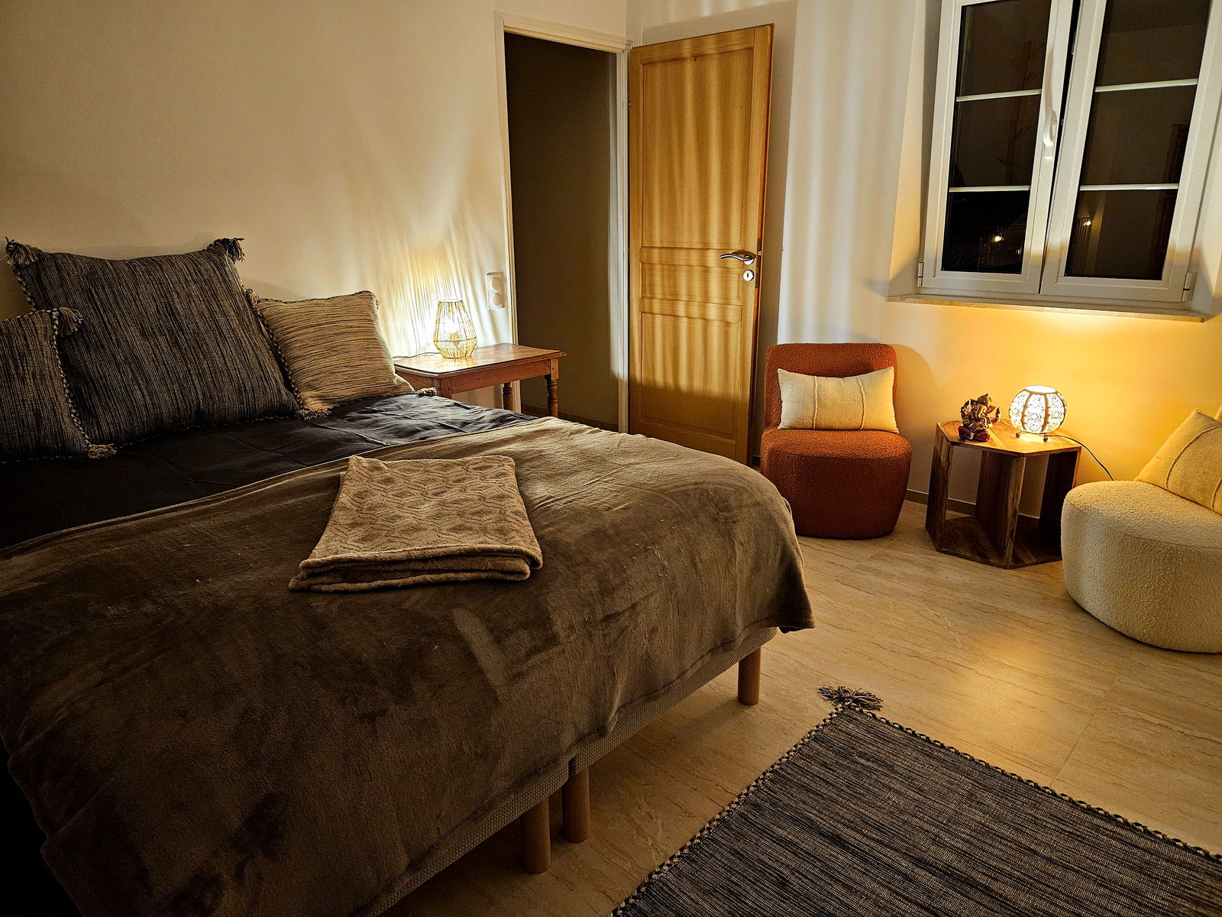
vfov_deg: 58.9
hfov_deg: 73.9
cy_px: 458
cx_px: 611
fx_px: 812
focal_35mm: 23
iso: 500
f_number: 1.8
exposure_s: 1/25
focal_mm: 5.4
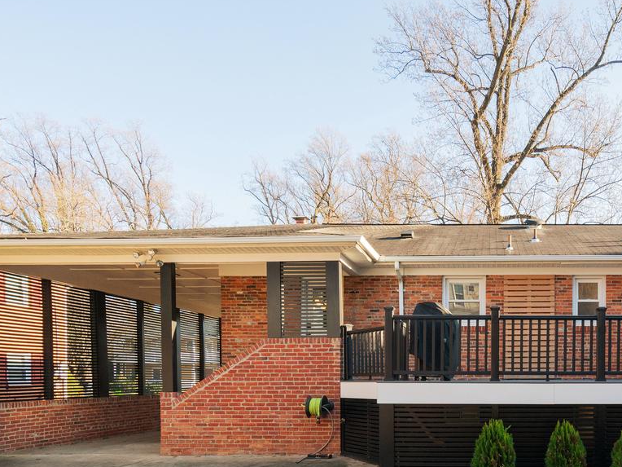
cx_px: 478
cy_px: 340
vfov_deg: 46.8
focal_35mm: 29
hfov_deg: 58.0
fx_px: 521
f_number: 8
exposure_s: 1/500
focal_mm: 16
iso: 1250
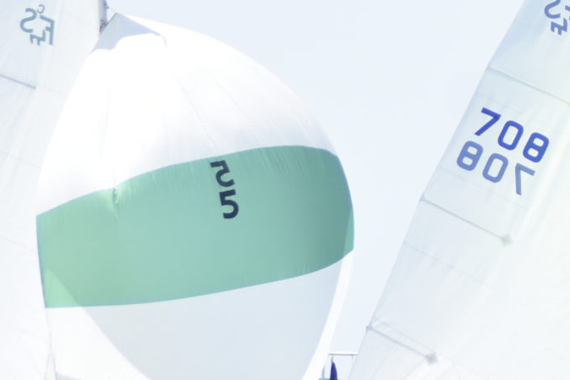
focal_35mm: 940
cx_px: 694
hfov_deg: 2.2
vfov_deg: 1.5
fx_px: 14877
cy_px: 214
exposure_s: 1/1600
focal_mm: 165
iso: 320
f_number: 5
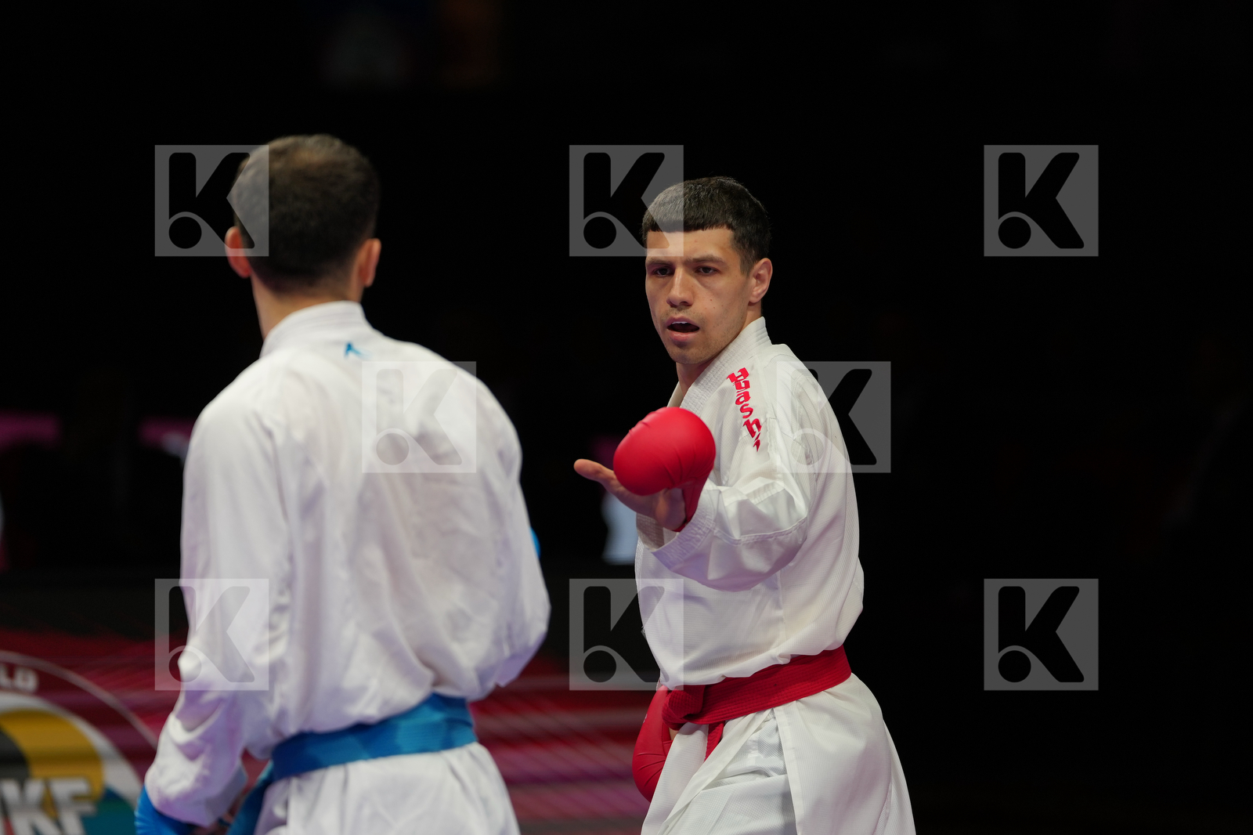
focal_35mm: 300
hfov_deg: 6.9
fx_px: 10439
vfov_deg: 4.6
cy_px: 418
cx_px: 626
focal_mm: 200
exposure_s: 1/1000
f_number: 2.8
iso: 400
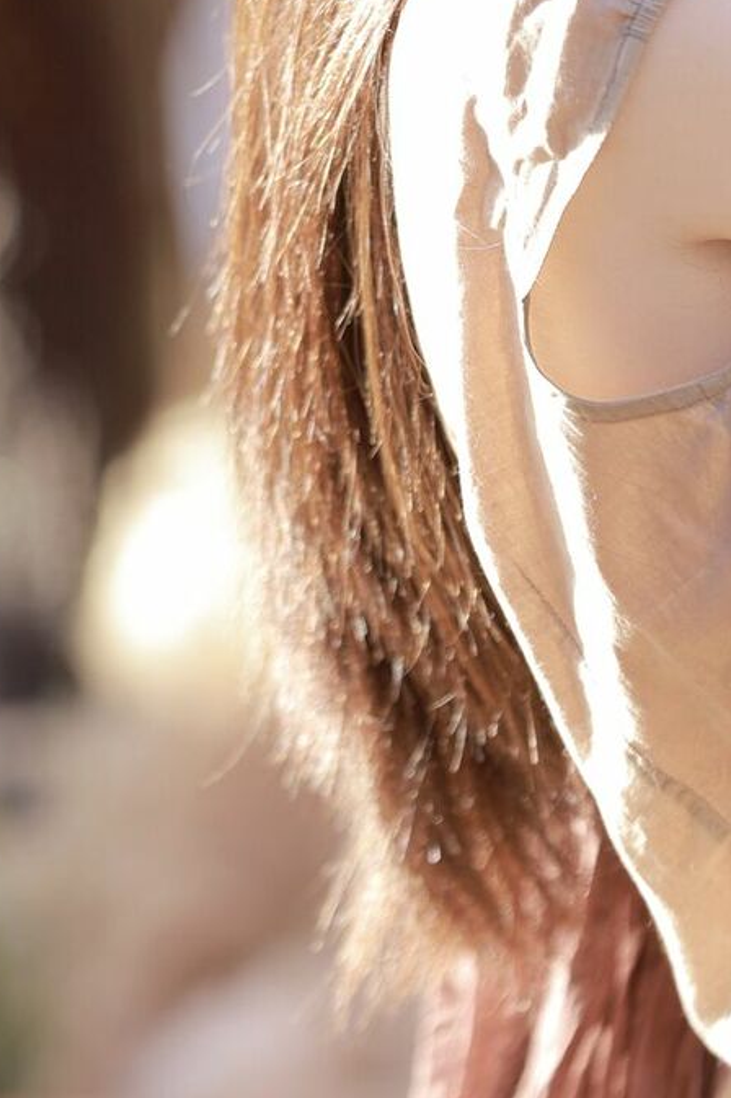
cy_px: 9
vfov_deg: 4.4
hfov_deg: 2.9
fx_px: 14207
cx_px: 832
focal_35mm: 466
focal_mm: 200
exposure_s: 1/200
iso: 160
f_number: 3.2
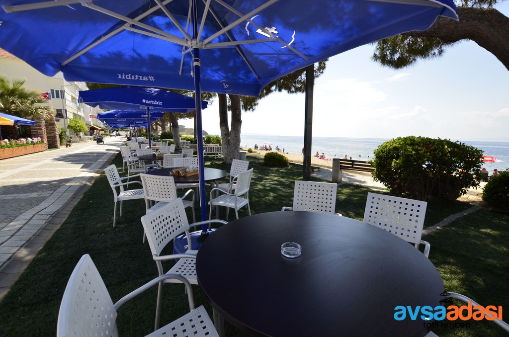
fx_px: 212
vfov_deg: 77.1
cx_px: 254
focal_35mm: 15
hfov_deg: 100.5
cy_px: 168
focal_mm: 10
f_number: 9.5
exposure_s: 1/250
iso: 280
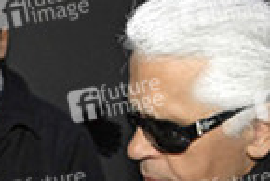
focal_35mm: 107
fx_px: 800
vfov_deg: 12.5
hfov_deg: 19.0
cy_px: 241
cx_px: 63
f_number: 5.6
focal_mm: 23
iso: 400
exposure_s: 1/80
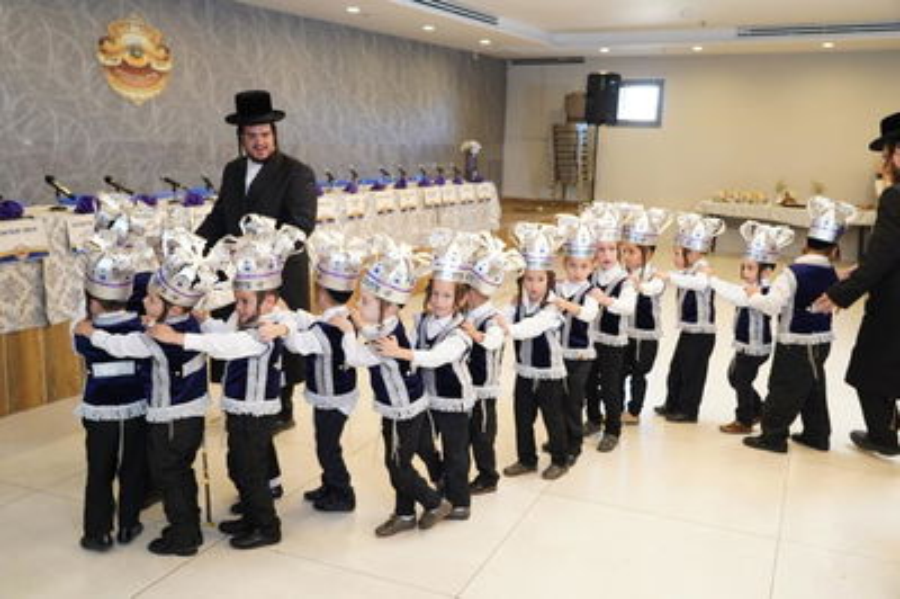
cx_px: 450
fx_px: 824
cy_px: 300
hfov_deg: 57.3
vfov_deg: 39.9
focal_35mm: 33
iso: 1250
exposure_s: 1/100
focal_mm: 33
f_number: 4
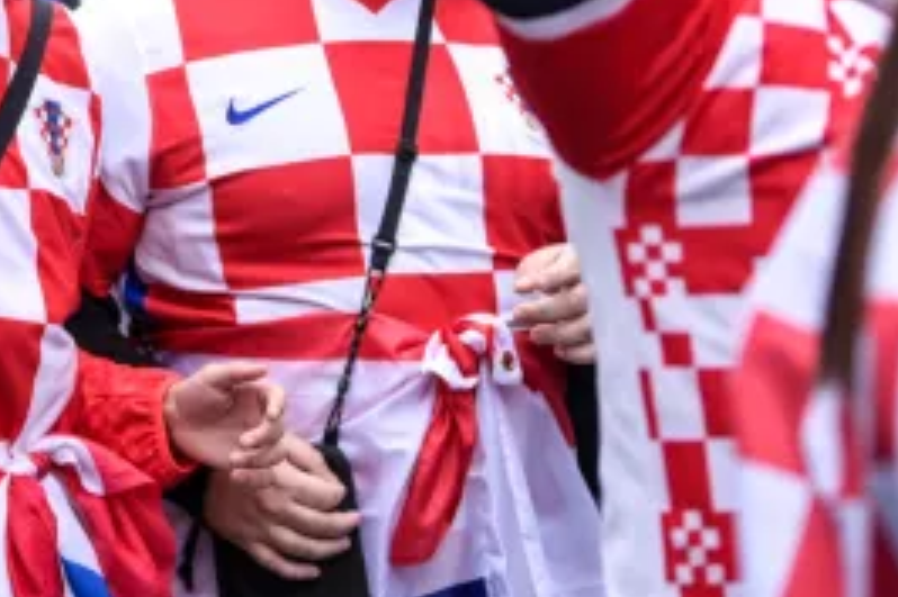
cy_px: -22
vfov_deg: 6.8
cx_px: 108
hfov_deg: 10.2
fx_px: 4986
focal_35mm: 200
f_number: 2.8
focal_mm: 70
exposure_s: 1/1000
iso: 500
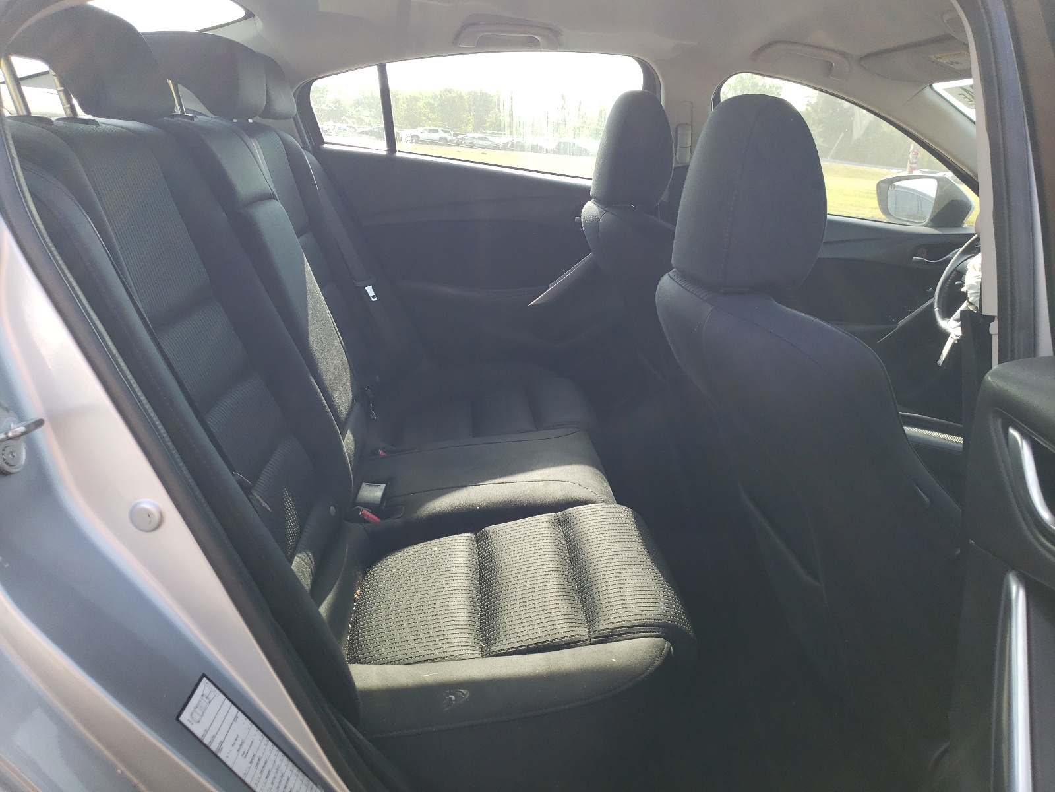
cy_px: 396
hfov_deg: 67.3
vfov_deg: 53.1
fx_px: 792
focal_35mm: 26
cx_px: 528
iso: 50
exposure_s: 1/526
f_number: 1.5
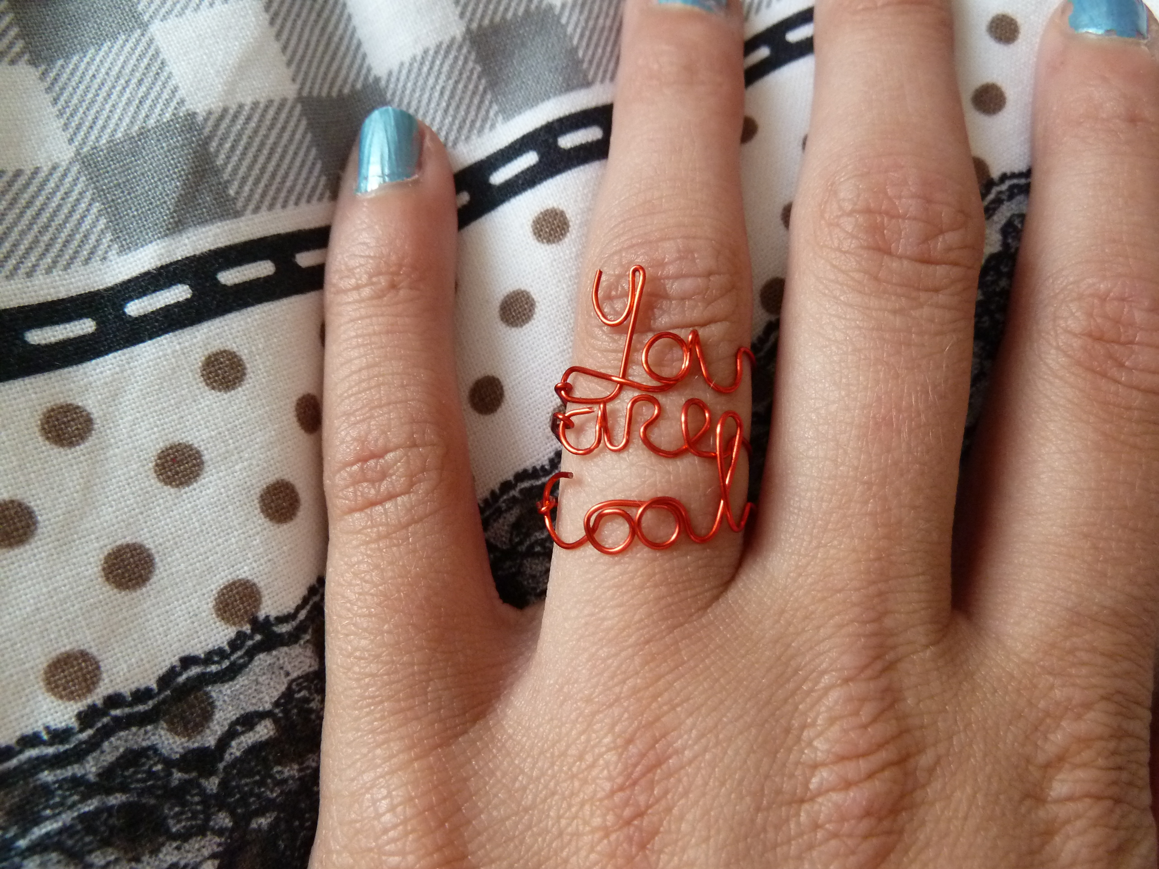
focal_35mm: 25
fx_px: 837
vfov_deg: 54.9
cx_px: 580
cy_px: 434
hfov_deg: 69.4
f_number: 3.3
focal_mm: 4.1
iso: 400
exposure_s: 1/20
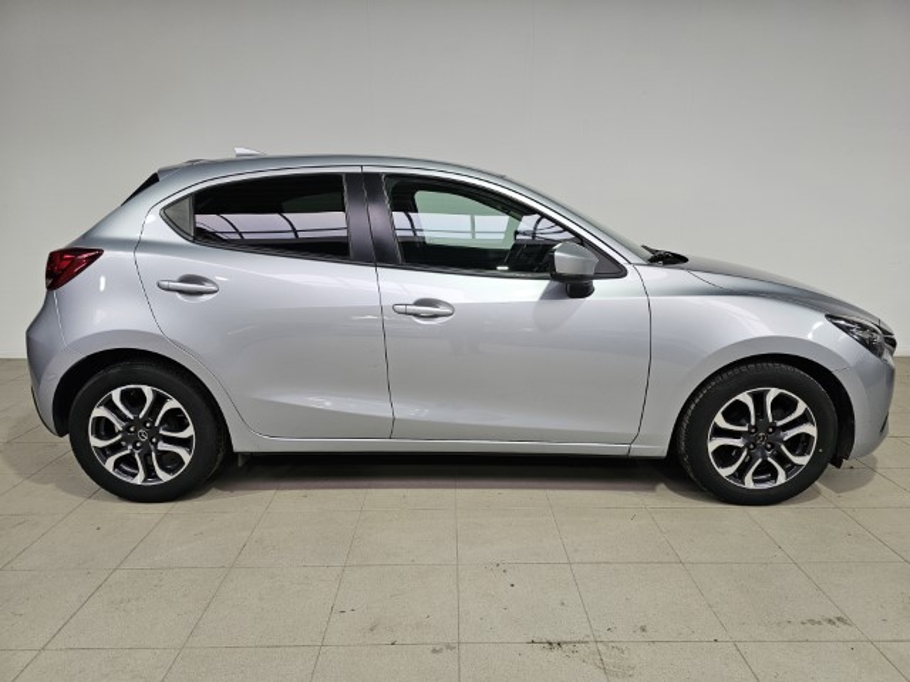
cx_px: 455
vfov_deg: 58.9
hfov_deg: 73.9
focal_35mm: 23
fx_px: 605
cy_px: 341
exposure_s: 1/190
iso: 100
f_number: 1.7
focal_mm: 6.3
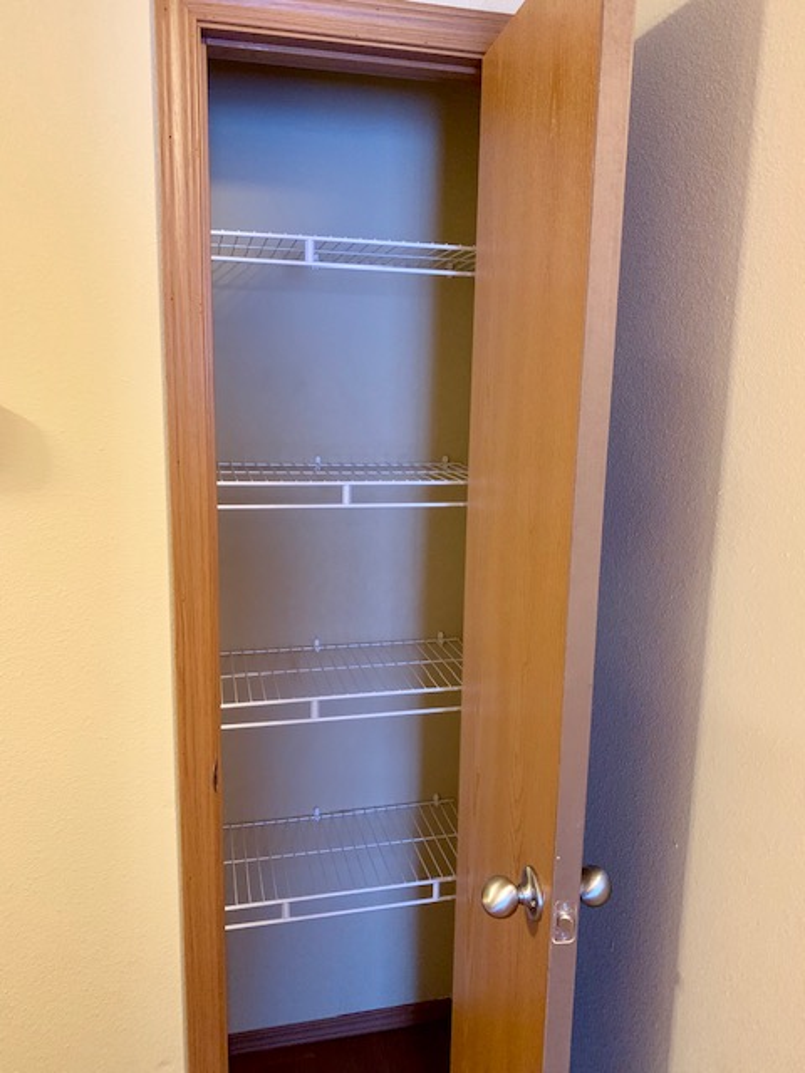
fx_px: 806
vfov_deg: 67.3
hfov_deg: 53.1
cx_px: 402
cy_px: 536
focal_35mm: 26
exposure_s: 1/30
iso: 400
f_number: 1.8
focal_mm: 4.25
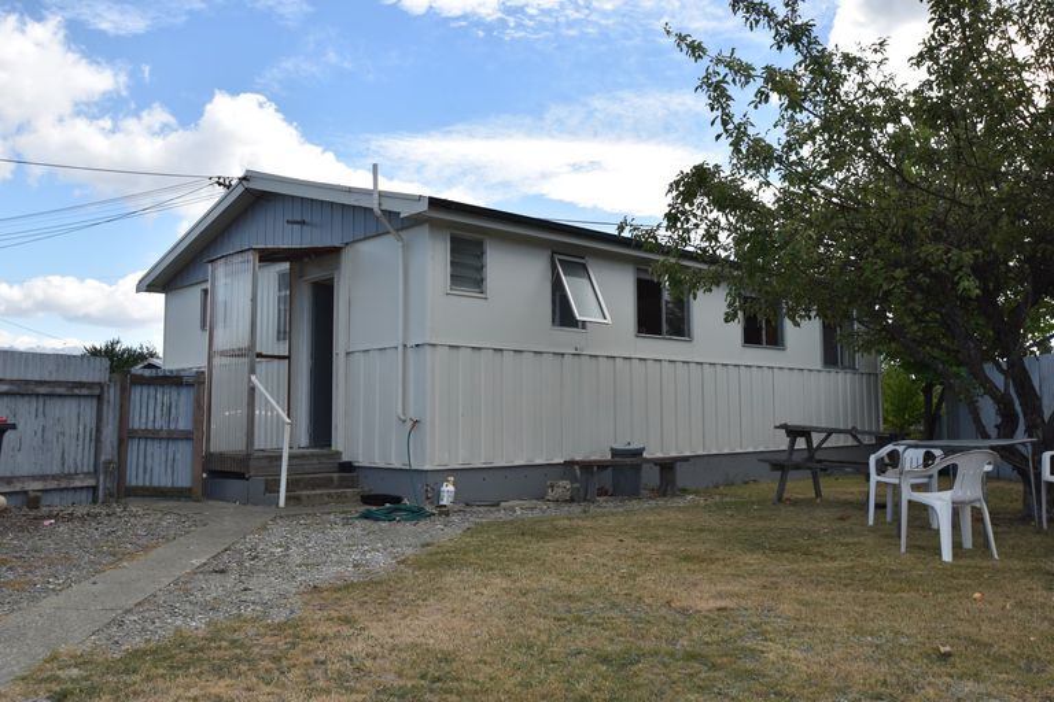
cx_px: 527
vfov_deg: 45.7
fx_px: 834
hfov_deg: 64.6
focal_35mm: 28
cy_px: 351
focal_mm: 19
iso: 100
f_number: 10
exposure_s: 1/200
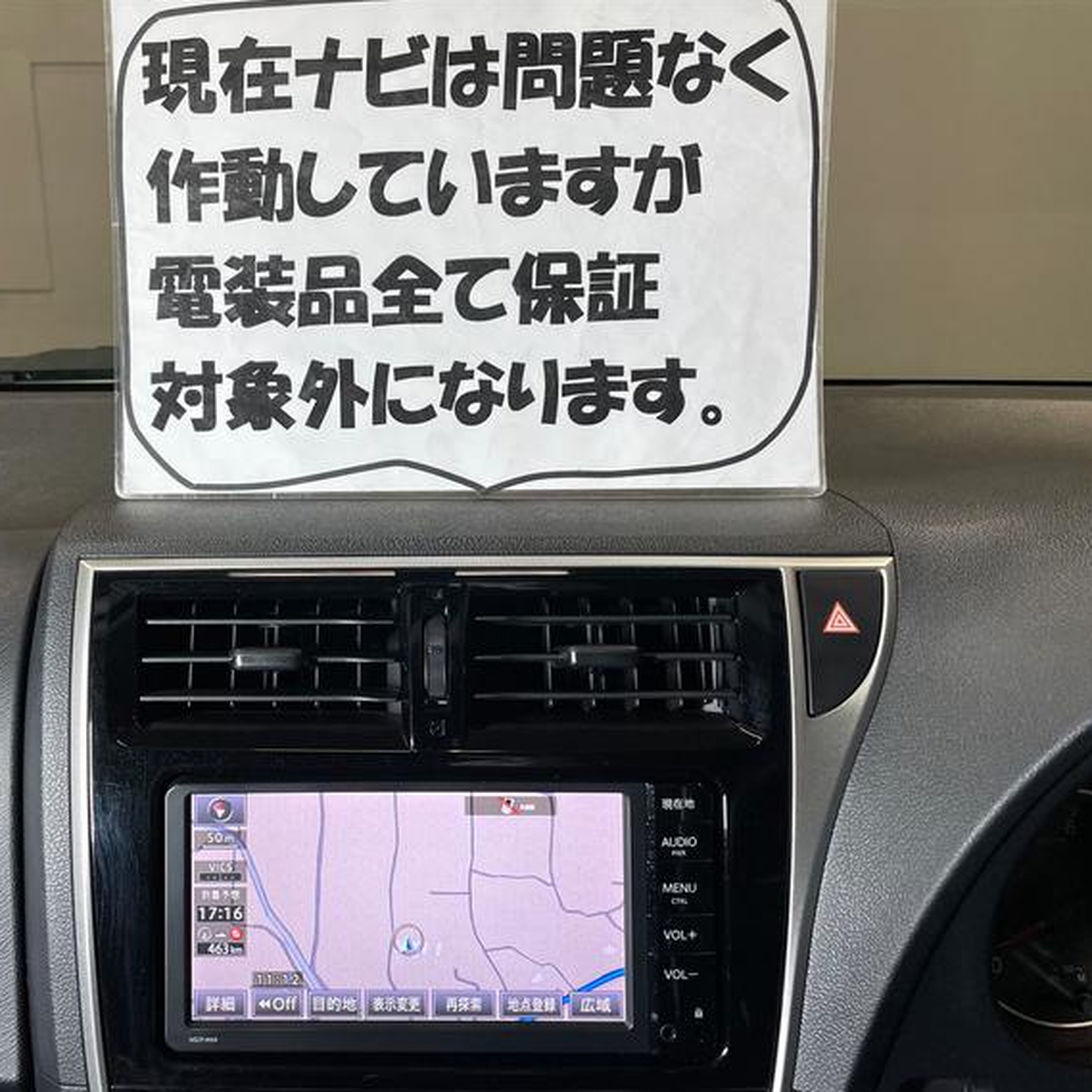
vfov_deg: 52.5
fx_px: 1106
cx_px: 378
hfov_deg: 51.7
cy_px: 551
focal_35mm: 31
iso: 80
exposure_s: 1/100
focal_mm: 4.2
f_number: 1.6
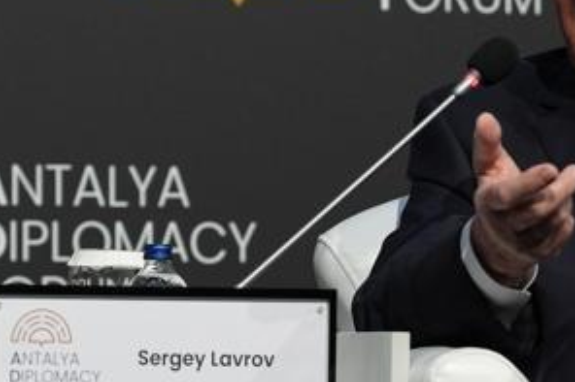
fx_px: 6896
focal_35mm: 432
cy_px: 101
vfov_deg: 3.2
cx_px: 570
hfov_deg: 4.8
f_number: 3.5
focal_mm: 139
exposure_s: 1/250
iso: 1250
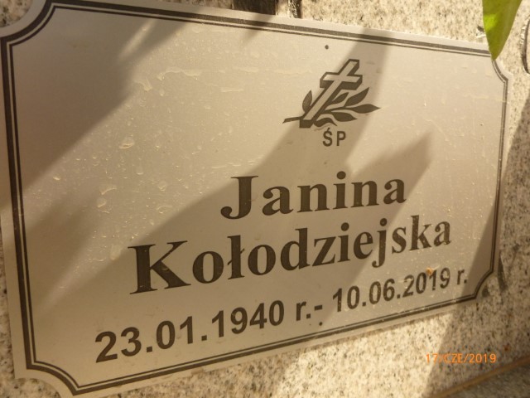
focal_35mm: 28
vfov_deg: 49.7
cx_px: 265
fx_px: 429
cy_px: 199
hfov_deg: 63.4
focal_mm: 5
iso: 200
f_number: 3.3
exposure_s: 1/800
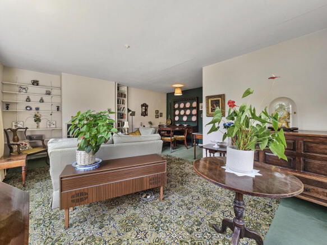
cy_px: 122
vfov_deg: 89.9
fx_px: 123
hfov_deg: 106.2
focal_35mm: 13
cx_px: 164
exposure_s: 1/50
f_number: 2.2
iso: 50
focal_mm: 2.2
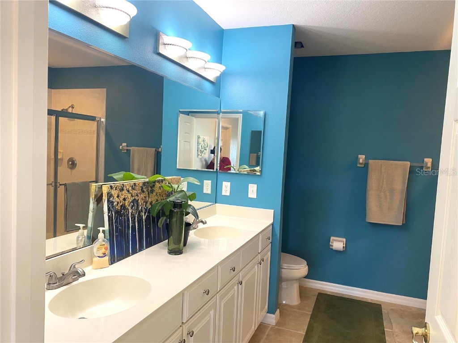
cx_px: 229
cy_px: 172
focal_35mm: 26
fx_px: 344
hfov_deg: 67.3
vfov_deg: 53.1
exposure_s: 1/60
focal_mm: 4.25
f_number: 1.8
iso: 80
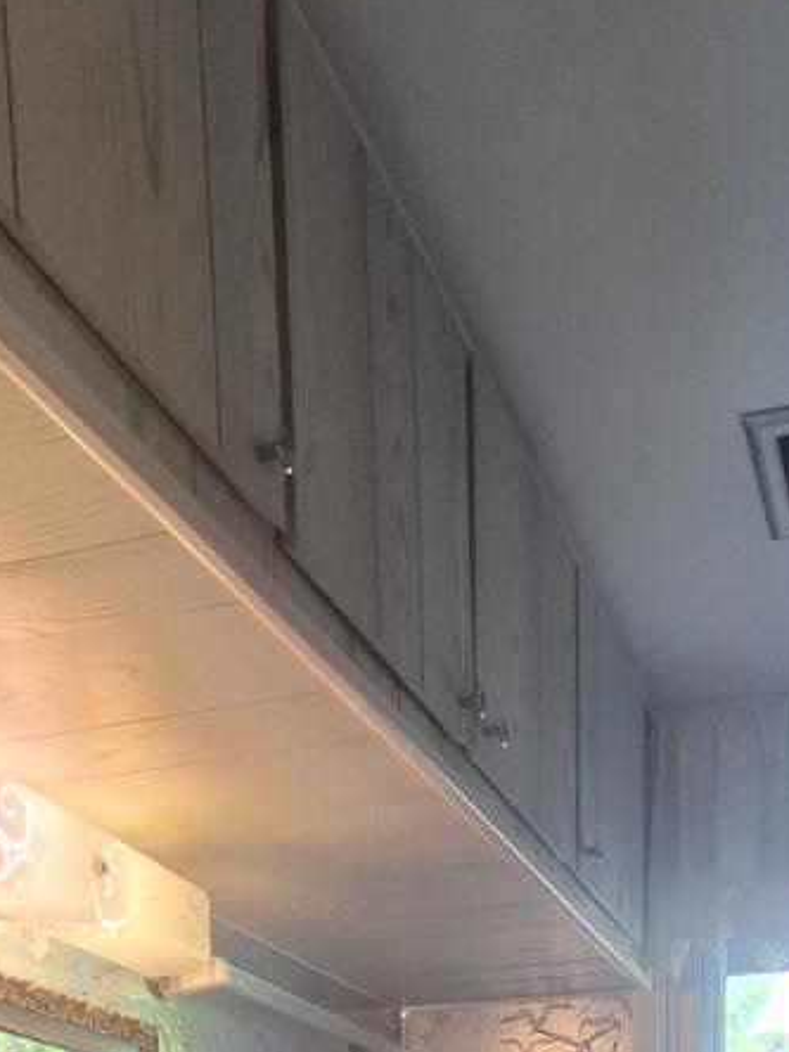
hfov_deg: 31.8
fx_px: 1368
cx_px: 557
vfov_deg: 29.0
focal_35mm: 45
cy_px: 1526
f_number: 2.2
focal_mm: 1.74
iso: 160
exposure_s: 1/60
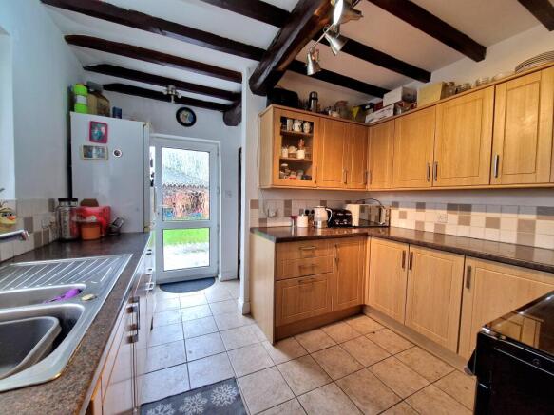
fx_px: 208
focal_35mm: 13
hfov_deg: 106.2
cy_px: 208
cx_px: 277
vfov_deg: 89.9
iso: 250
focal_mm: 2.2
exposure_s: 1/50
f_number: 2.2
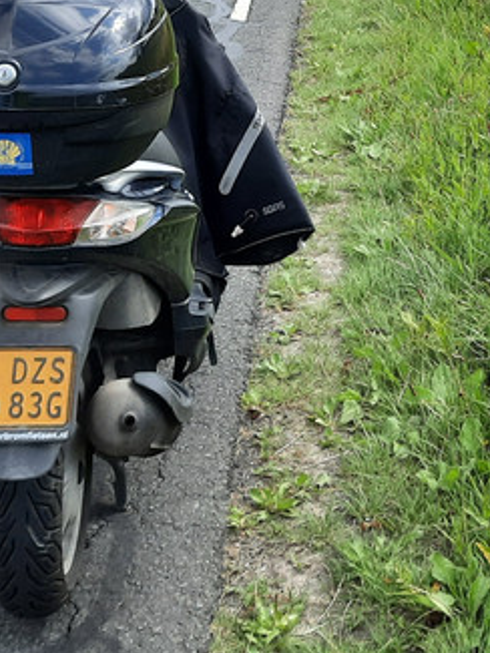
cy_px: 0
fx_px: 1547
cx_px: 569
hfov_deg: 17.3
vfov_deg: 22.9
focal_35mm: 82
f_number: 2
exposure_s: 1/908
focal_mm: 4.6
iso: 32
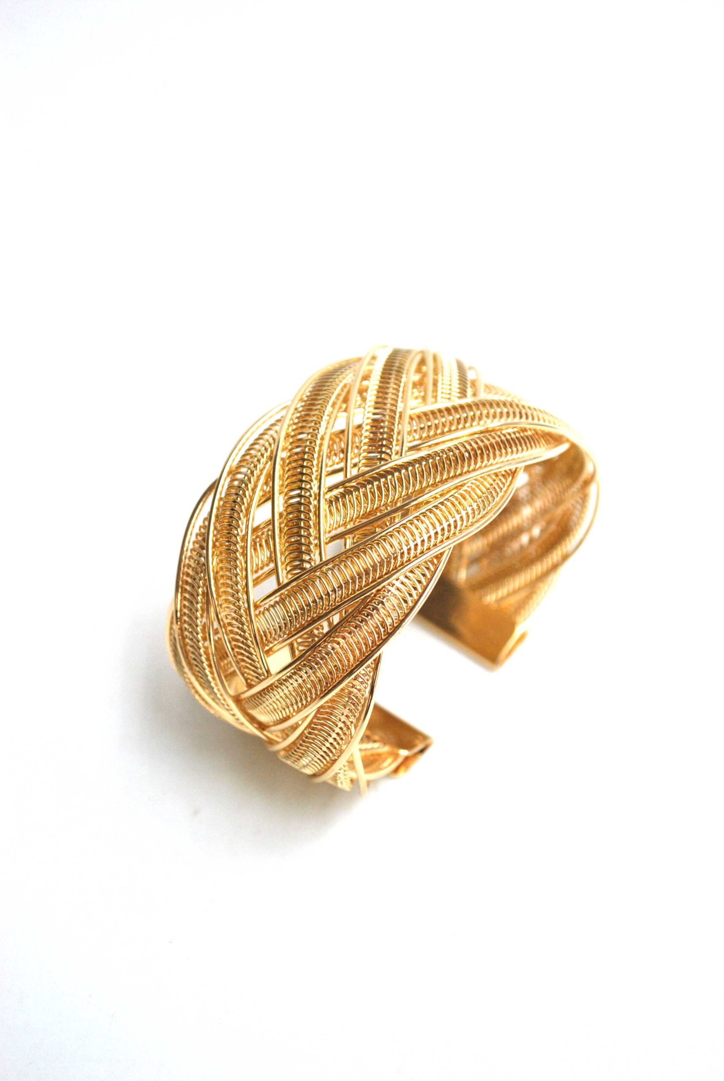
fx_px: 1805
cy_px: 540
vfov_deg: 33.4
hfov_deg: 22.7
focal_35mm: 60
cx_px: 362
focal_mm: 40
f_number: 5.3
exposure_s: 1/125
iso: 280
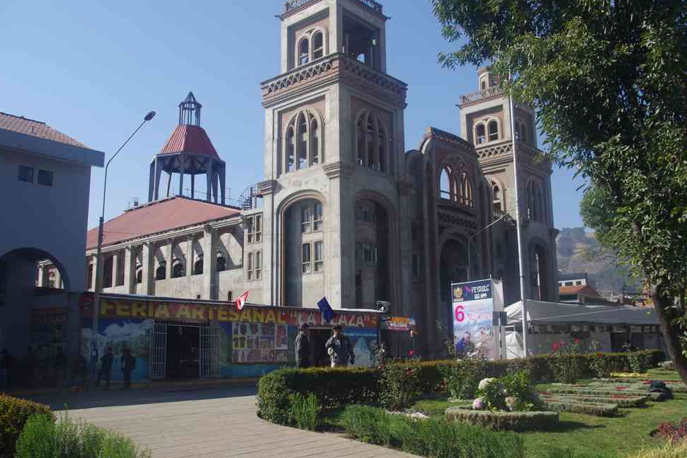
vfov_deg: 37.4
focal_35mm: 36
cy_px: 231
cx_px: 336
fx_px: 678
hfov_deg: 53.7
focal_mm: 23
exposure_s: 1/100
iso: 200
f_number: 11
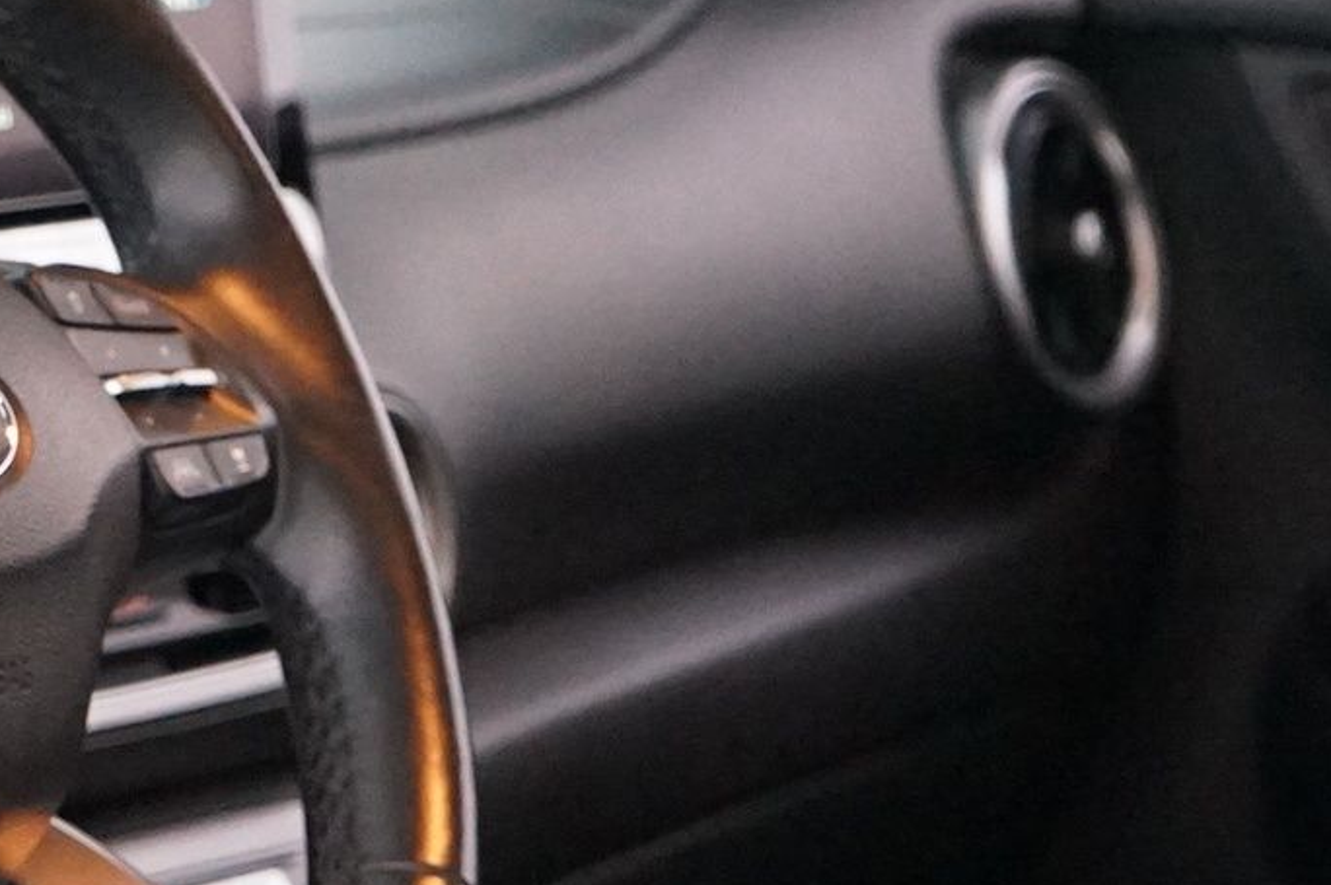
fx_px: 9051
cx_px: -494
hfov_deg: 8.3
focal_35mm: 245
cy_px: 722
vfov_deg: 5.6
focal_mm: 67
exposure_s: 1/30
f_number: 5.6
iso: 6400
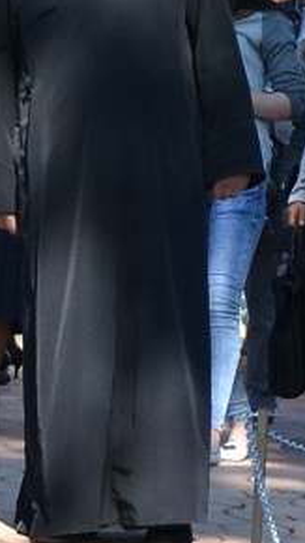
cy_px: -271
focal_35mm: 293
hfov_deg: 4.1
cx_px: 726
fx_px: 4210
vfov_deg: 7.3
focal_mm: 27
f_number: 5.6
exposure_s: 1/640
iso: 200
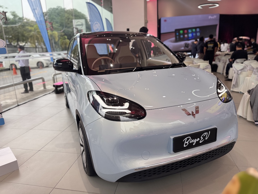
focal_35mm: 24
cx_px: 129
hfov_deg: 71.6
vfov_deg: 56.8
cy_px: 97
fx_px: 179
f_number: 1.78
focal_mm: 6.76
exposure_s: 1/390
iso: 80
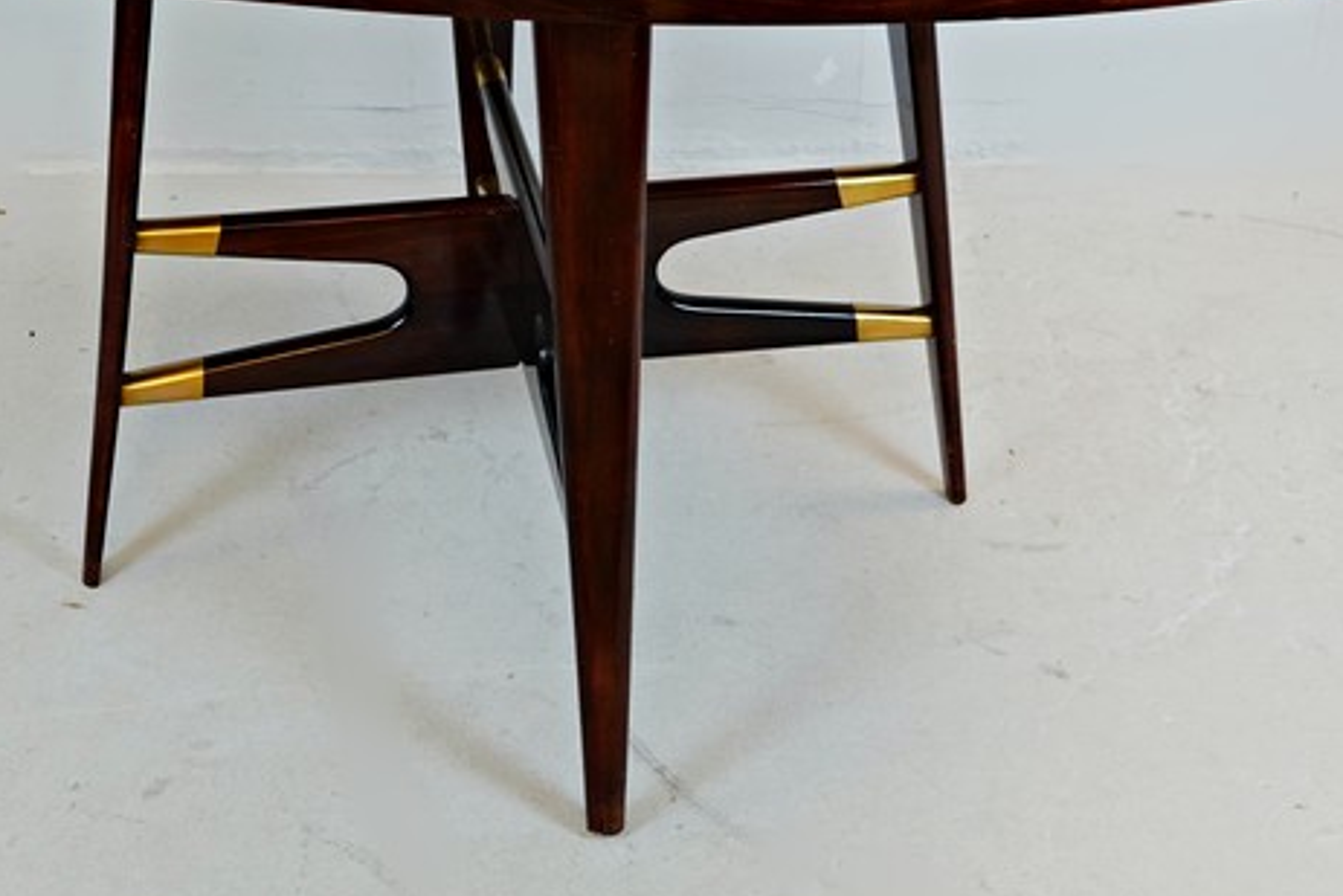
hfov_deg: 36.1
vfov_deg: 24.3
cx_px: 525
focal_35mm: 55
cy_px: 197
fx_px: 2052
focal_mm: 11.52
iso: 200
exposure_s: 1/40
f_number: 3.5
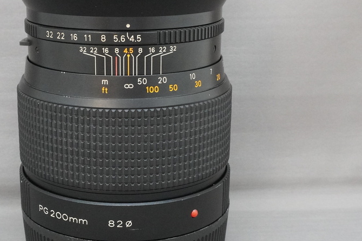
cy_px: 114
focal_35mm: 62
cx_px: 128
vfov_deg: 21.9
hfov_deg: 32.3
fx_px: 622
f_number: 11
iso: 5000
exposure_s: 1/40
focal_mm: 23
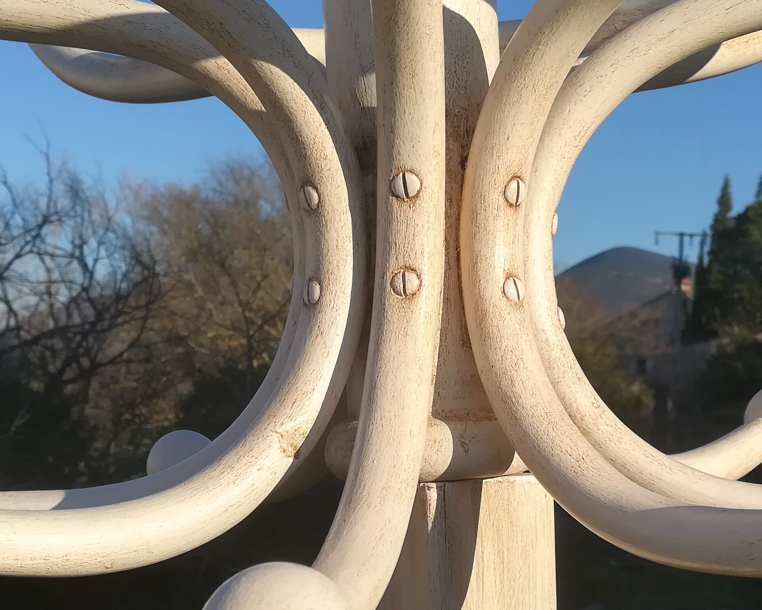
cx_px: 425
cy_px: 397
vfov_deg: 28.5
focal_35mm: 53
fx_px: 1195
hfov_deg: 35.3
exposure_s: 1/1049
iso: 50
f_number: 2.2
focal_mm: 3.83
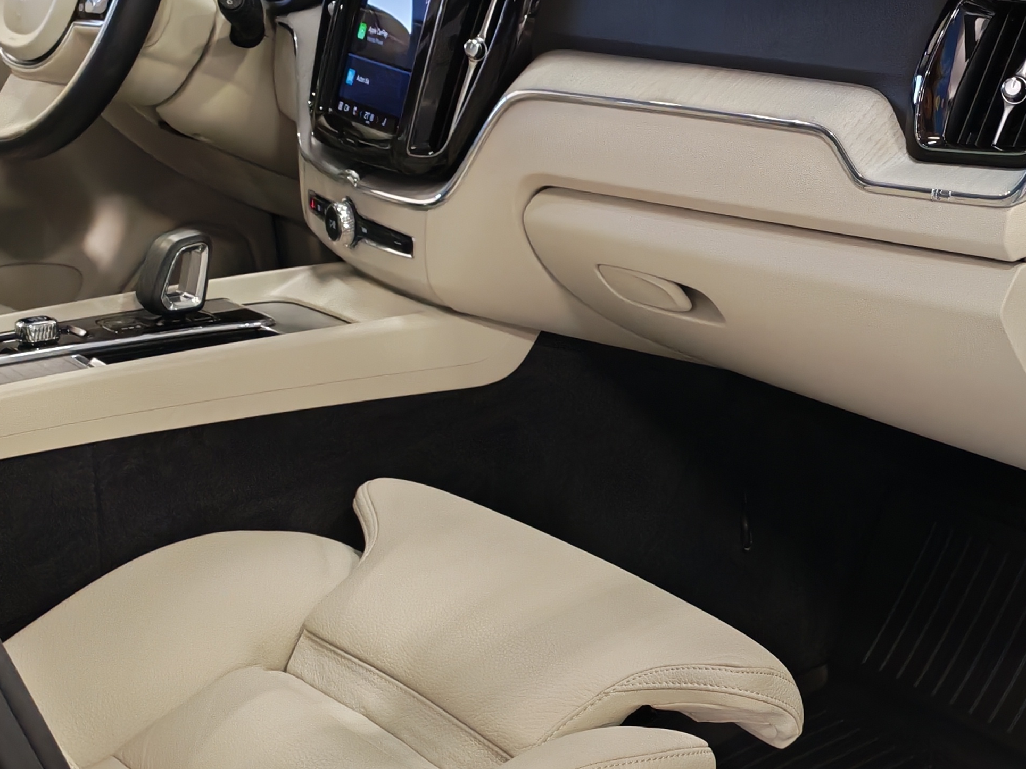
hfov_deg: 28.0
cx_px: 803
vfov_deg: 21.6
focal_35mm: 68
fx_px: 2015
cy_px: 439
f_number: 1.9
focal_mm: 6.12
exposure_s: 1/100
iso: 1040
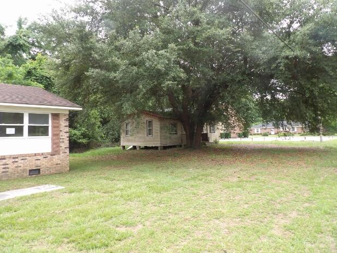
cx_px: 175
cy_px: 123
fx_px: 243
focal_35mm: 25
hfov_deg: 69.3
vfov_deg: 54.9
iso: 100
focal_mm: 4.3
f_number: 3.2
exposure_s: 1/135
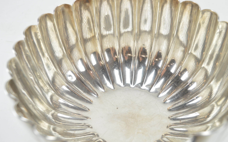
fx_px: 230
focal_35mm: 37
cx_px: 115
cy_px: 67
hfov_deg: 52.7
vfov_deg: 34.4
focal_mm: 24
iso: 800
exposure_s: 1/80
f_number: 6.3
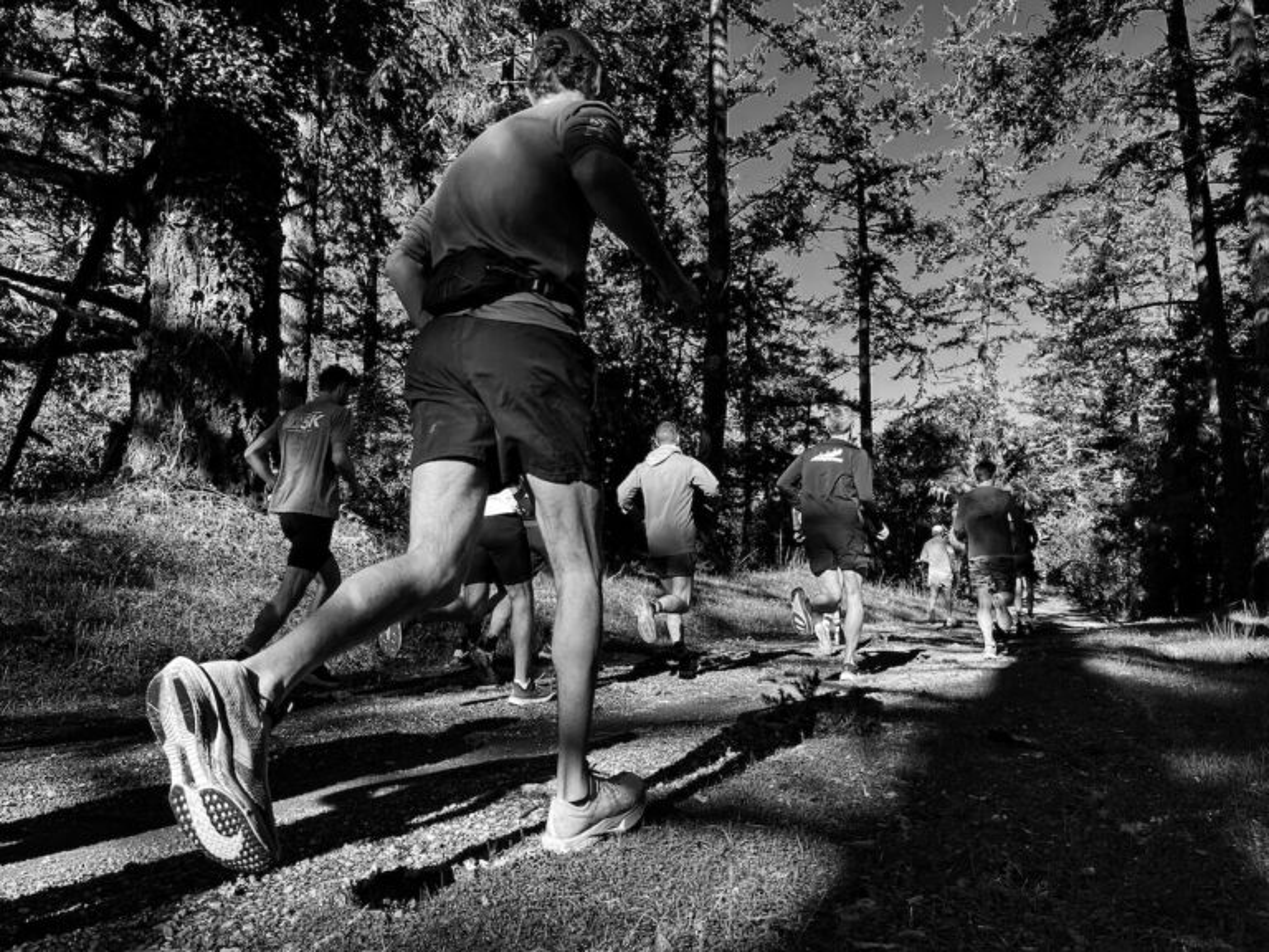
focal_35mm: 26
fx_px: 953
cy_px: 476
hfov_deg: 67.3
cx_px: 634
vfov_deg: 53.1
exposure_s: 1/787
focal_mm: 5.1
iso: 50
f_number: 1.6
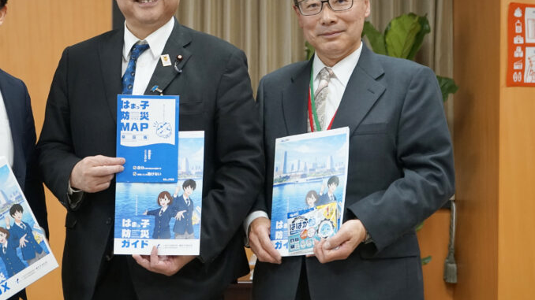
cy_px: 129
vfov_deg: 15.9
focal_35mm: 76
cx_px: 145
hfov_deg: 27.6
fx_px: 1078
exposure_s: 1/160
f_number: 5
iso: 2500
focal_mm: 48
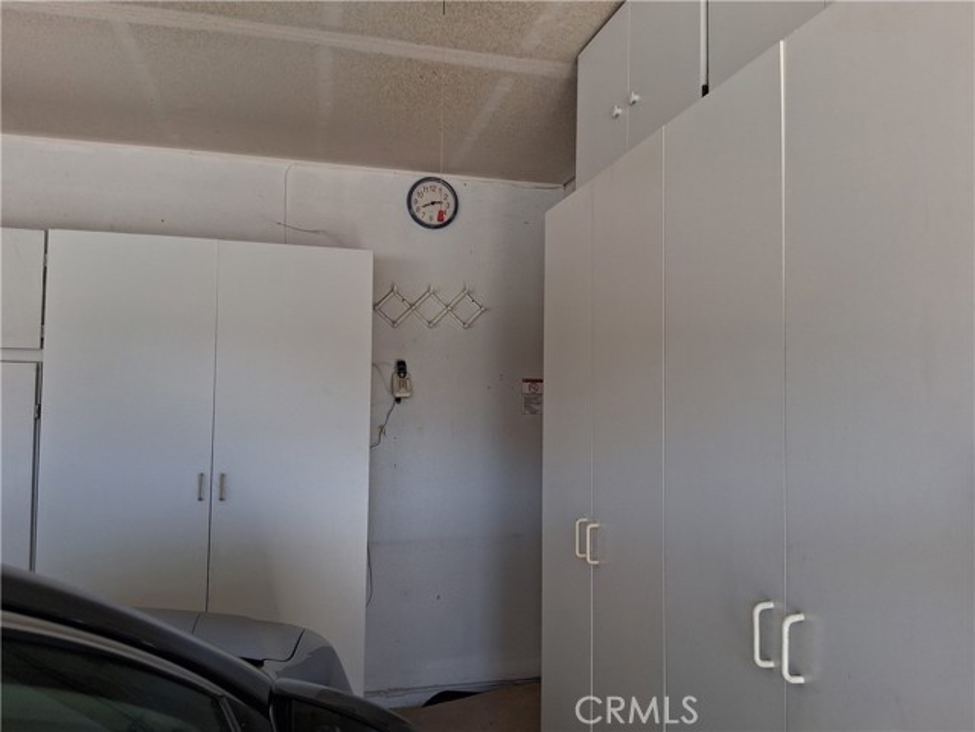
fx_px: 732
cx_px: 488
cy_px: 366
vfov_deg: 53.1
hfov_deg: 67.3
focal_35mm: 26
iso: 64
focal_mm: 3.98
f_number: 1.8
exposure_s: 1/120
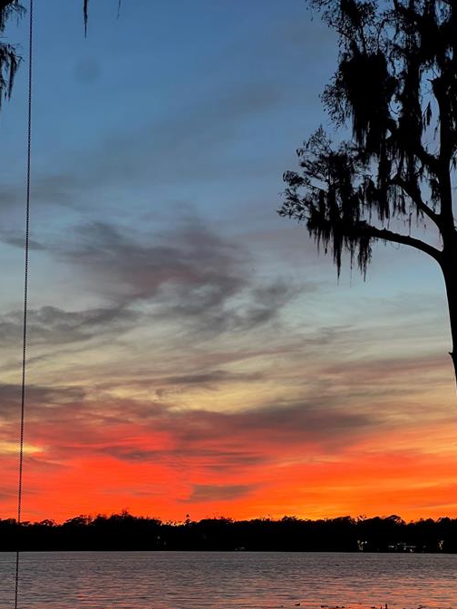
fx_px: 1549
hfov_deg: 16.8
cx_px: 248
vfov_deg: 22.3
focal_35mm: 88
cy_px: 316
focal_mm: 9
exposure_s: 1/60
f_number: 2.8
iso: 320
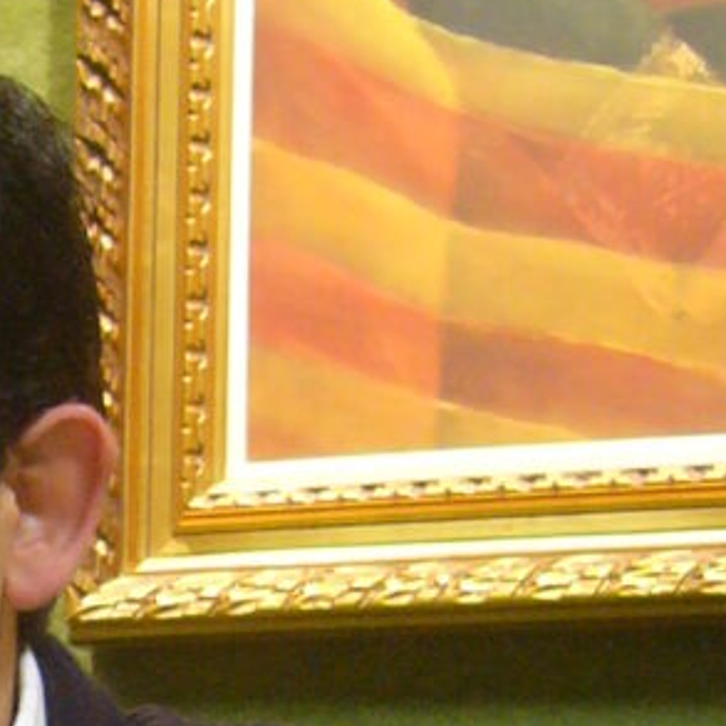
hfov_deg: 12.4
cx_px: -300
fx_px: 3203
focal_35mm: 135
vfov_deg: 12.2
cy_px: 1152
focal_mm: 5.8
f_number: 2.8
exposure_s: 1/13
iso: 200
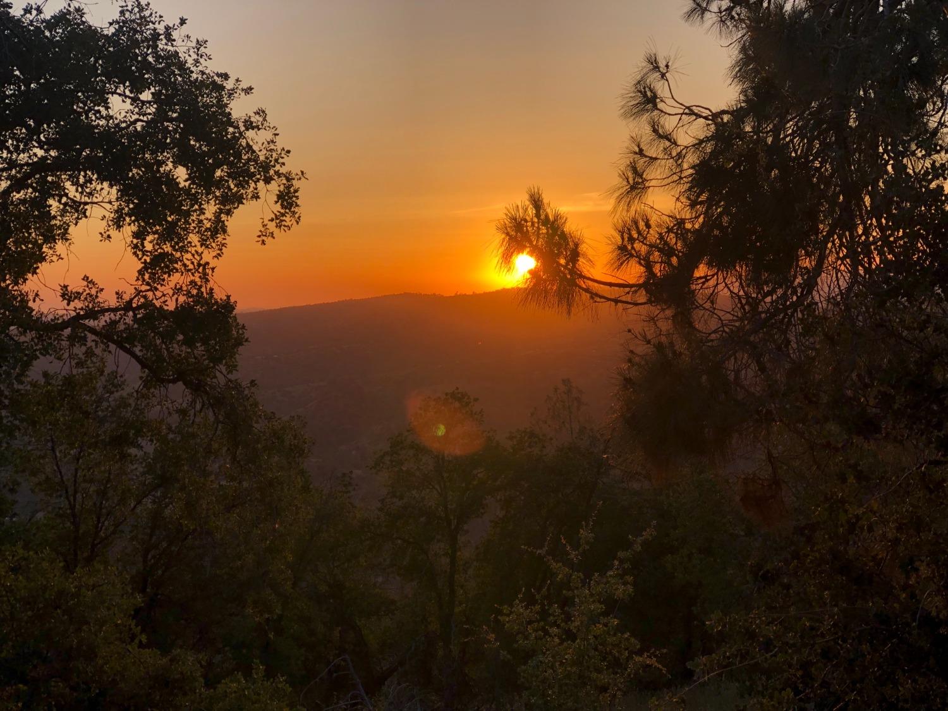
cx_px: 474
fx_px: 1561
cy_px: 356
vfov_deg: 25.7
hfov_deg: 33.8
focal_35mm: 57
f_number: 2.8
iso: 20
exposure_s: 1/322
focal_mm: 6.6
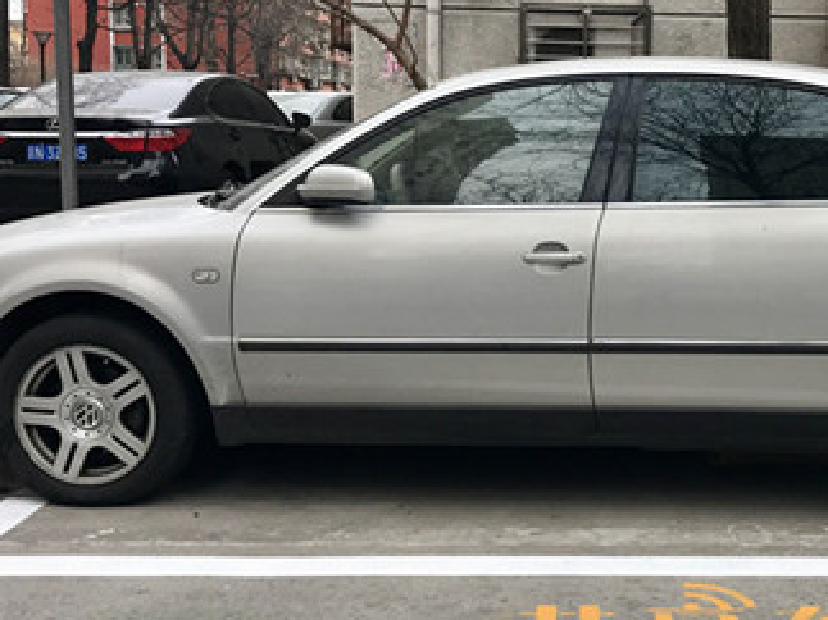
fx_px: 1243
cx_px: 623
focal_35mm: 52
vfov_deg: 28.0
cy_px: 295
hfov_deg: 36.0
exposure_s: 1/348
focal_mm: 3.99
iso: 20
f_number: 1.8
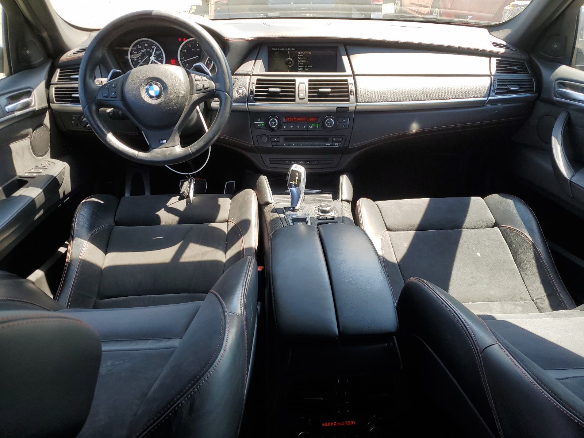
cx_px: 292
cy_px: 219
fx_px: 439
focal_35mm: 26
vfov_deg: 53.1
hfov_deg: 67.3
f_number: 1.5
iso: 50
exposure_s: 1/312
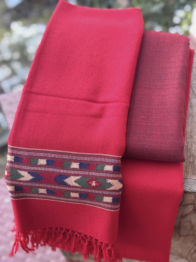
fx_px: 362
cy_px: 131
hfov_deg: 30.3
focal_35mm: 48
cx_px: 98
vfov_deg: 39.7
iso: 100
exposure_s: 1/108
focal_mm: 6.76
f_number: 1.78
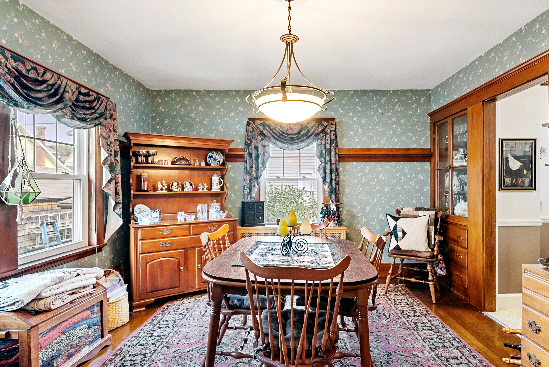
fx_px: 290
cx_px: 274
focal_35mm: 19
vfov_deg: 64.6
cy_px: 184
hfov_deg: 86.9
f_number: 8
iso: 400
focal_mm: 19
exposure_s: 1/1.67
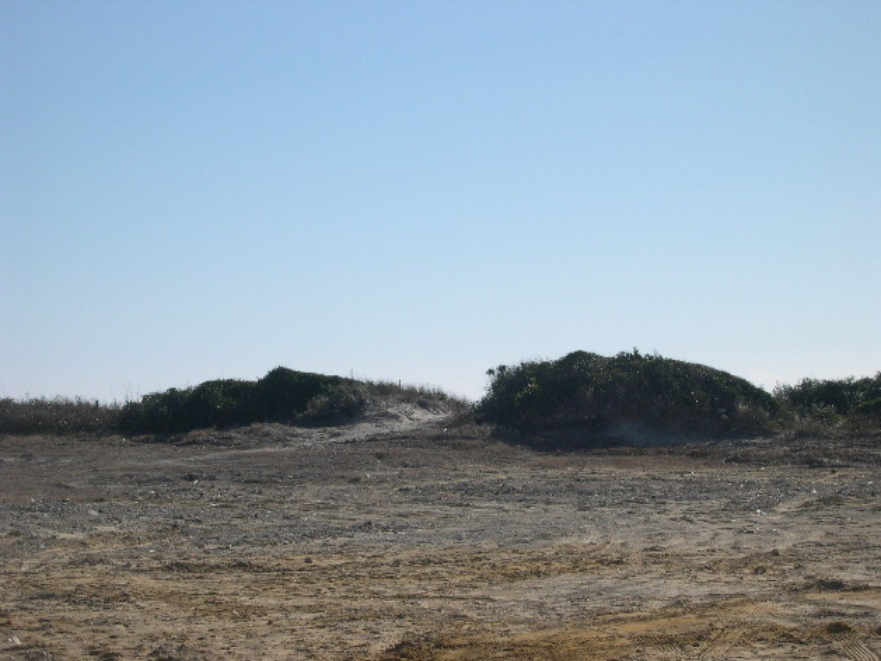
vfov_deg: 12.8
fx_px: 2953
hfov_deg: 17.0
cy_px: 333
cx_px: 437
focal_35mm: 116
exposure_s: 1/165
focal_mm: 24
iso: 100
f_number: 13.4
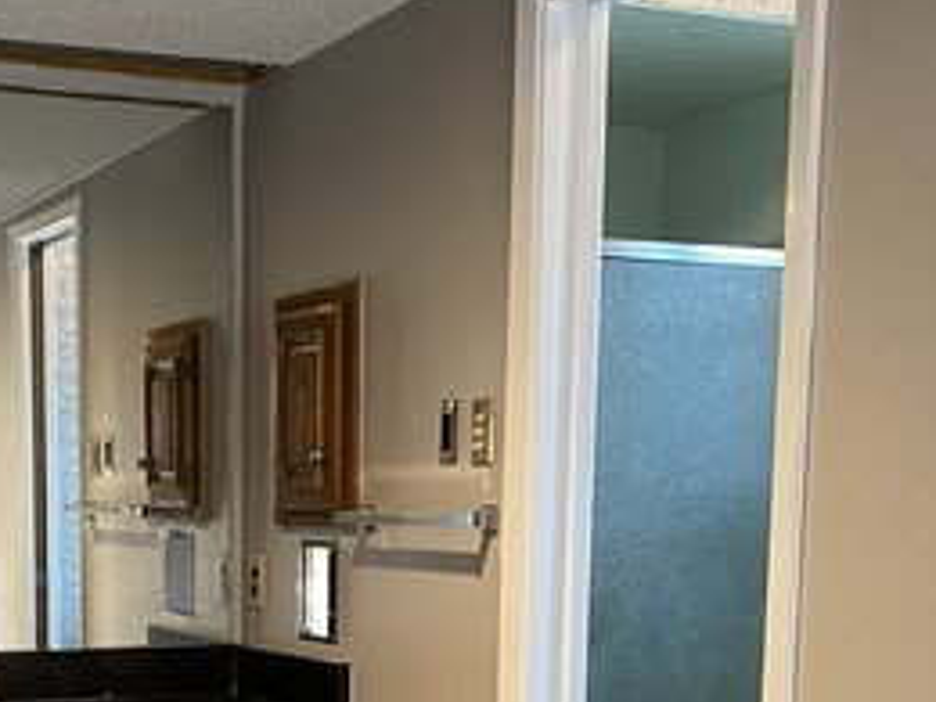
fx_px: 1731
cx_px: 209
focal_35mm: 64
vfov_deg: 21.8
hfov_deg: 29.7
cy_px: 760
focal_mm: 4.25
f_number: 1.8
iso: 250
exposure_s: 1/60
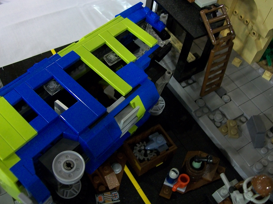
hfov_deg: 51.4
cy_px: 102
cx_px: 136
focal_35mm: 36
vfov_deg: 39.7
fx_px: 284
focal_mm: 6
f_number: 2.7
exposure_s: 1/8
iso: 240
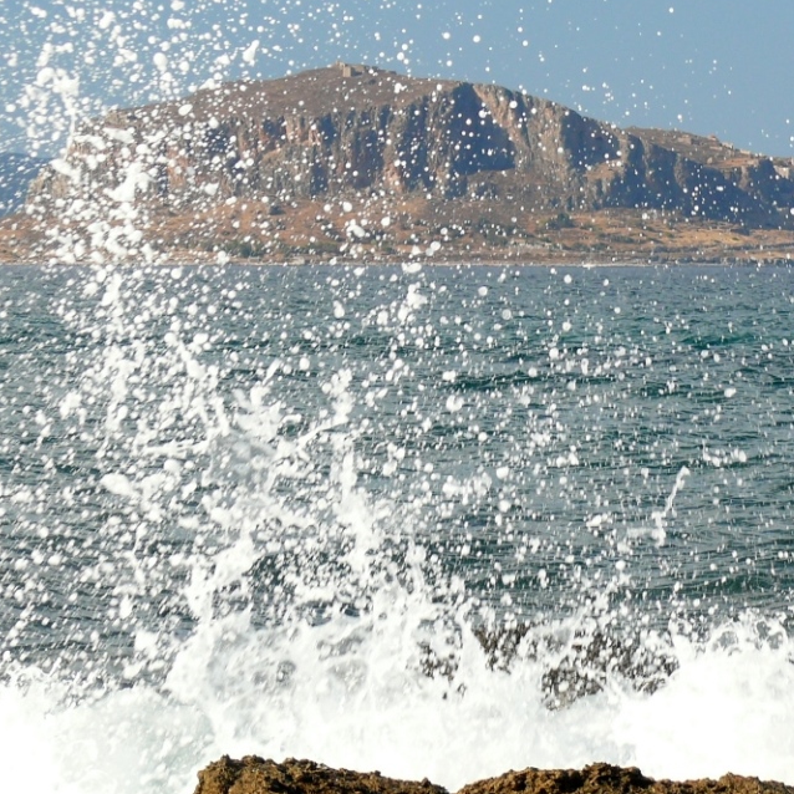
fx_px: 5424
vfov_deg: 8.4
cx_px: 596
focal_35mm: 209
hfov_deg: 8.4
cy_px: 408
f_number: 4
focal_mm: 20.3
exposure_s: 1/250
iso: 100
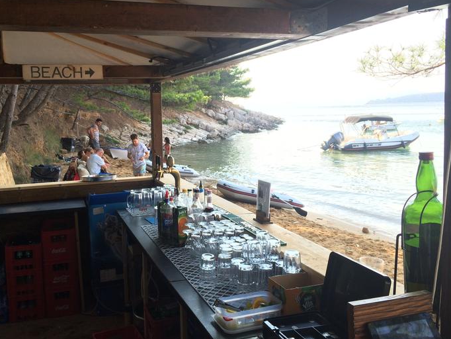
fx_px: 443
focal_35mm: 34
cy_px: 149
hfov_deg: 53.8
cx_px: 196
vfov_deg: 41.7
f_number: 2.2
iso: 32
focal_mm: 4.15
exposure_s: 1/345
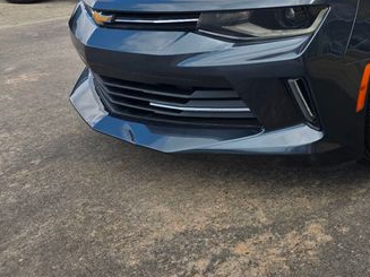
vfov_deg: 30.2
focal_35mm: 45
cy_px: 8
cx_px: 356
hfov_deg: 38.2
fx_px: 481
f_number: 1.7
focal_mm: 6.3
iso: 12
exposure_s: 1/575
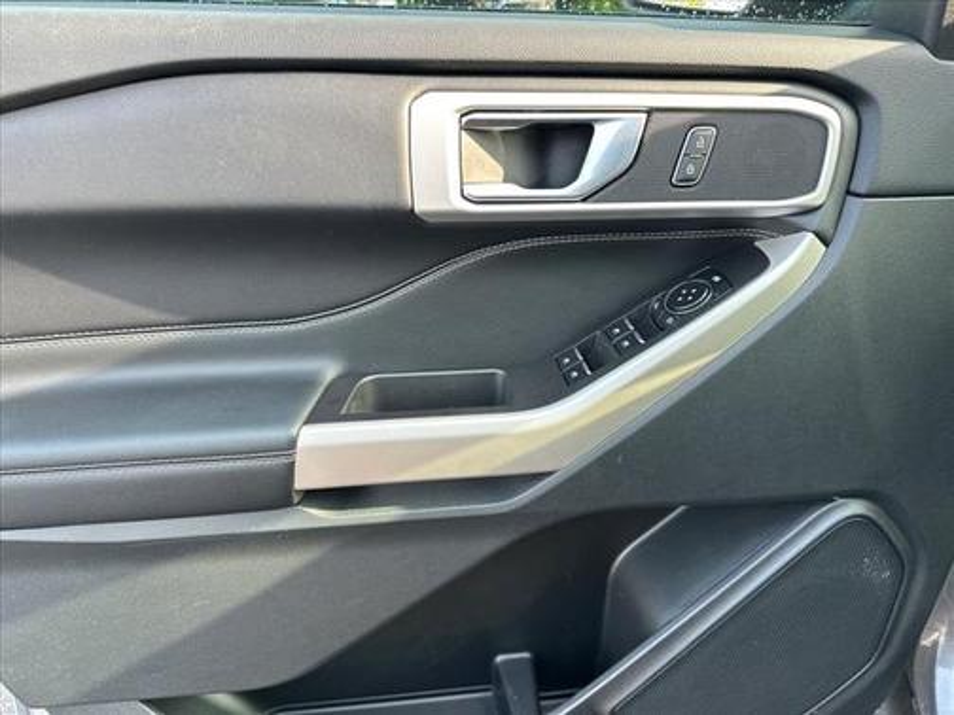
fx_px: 661
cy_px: 358
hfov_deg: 71.6
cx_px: 477
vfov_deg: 56.8
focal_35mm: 24
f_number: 1.78
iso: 100
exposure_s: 1/121
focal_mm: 6.86
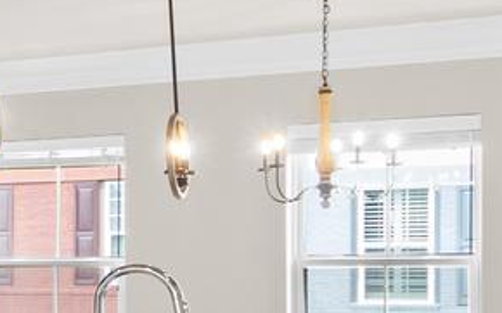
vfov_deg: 11.3
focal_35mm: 115
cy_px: 255
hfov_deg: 11.5
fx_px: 1573
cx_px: -959
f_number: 8
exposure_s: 2
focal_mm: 16
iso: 320
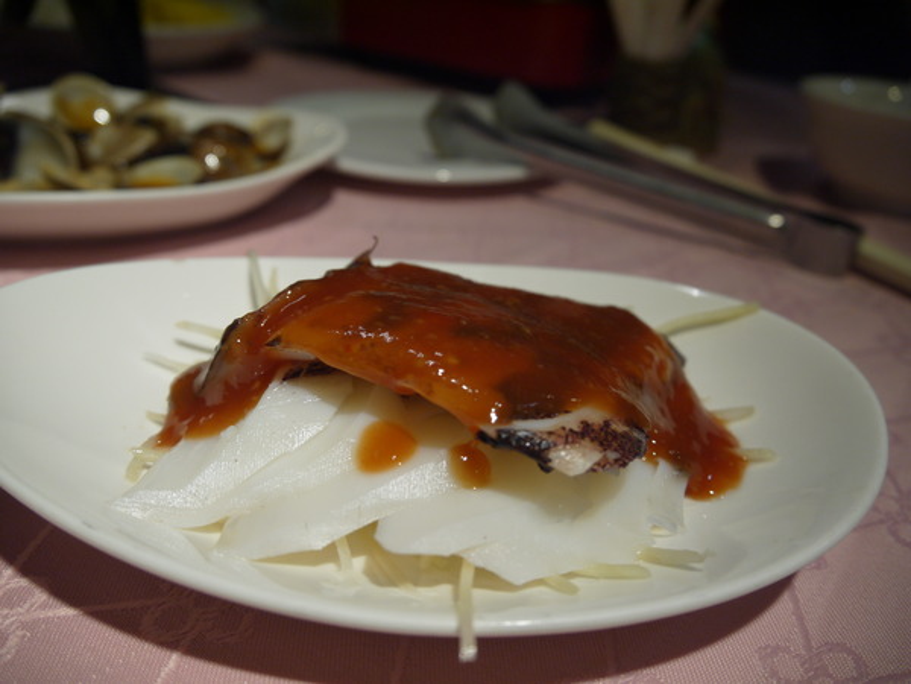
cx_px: 456
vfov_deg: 49.7
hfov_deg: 63.4
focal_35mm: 28
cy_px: 342
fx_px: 737
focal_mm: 14
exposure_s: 1/60
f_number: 3.5
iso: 200
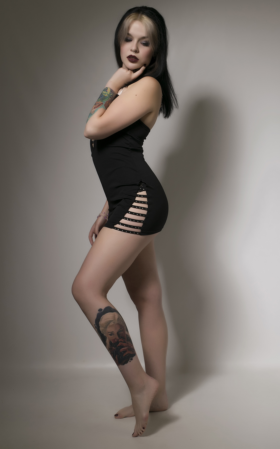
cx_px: 149
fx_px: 757
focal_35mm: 62
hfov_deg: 20.9
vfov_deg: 33.0
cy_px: 223
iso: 100
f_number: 13
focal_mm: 40
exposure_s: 1/100
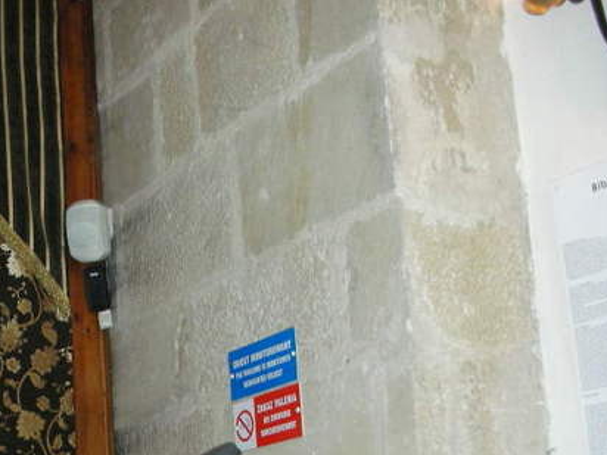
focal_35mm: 68
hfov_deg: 27.5
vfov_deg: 21.0
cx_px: 59
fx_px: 1192
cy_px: 440
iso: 193
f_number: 3
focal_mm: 5.8
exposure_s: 1/60.1
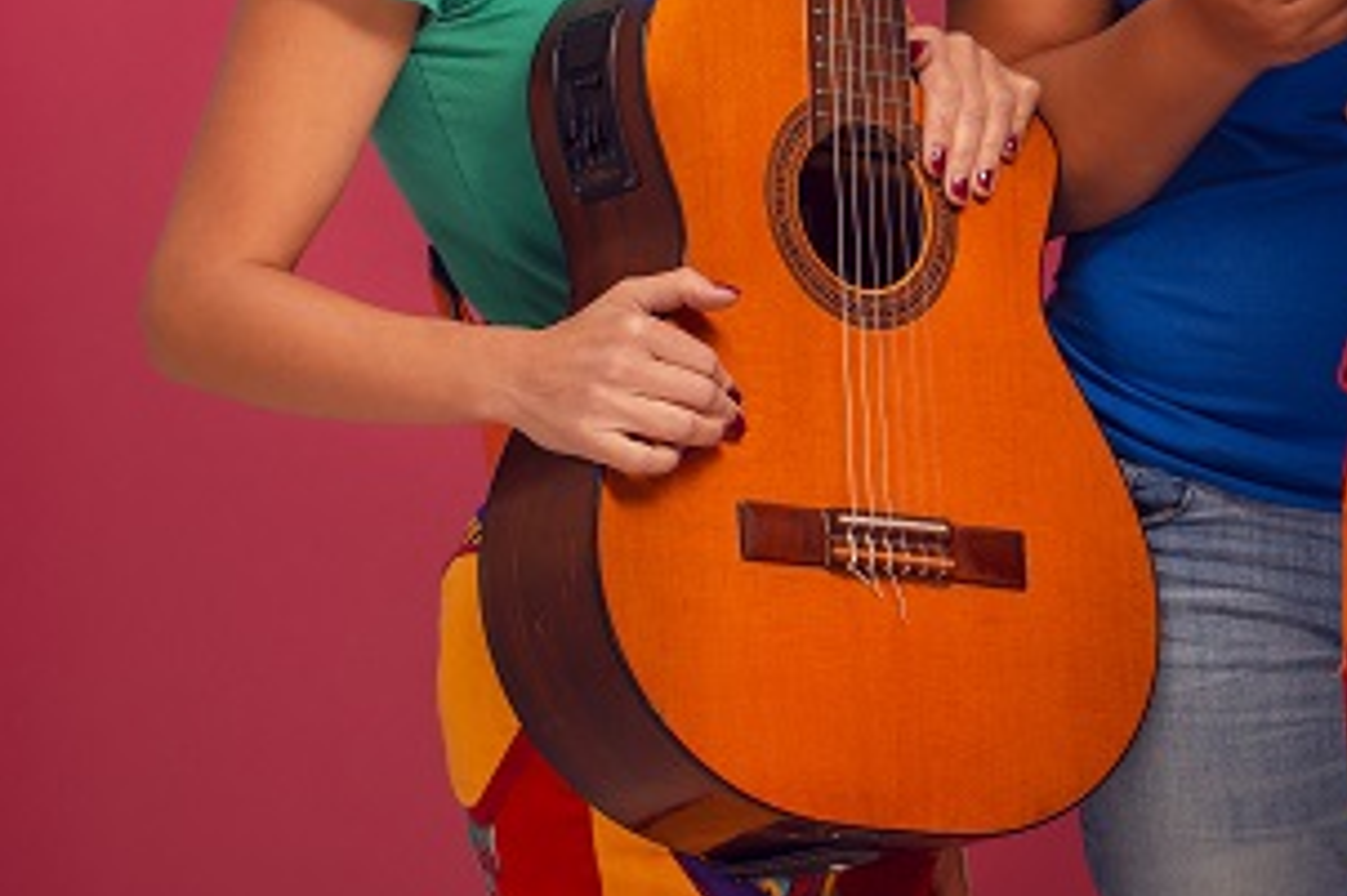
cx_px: 1994
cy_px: -27
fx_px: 10583
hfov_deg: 7.2
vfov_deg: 4.8
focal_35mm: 283
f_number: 9
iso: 100
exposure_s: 1/80
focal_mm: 95
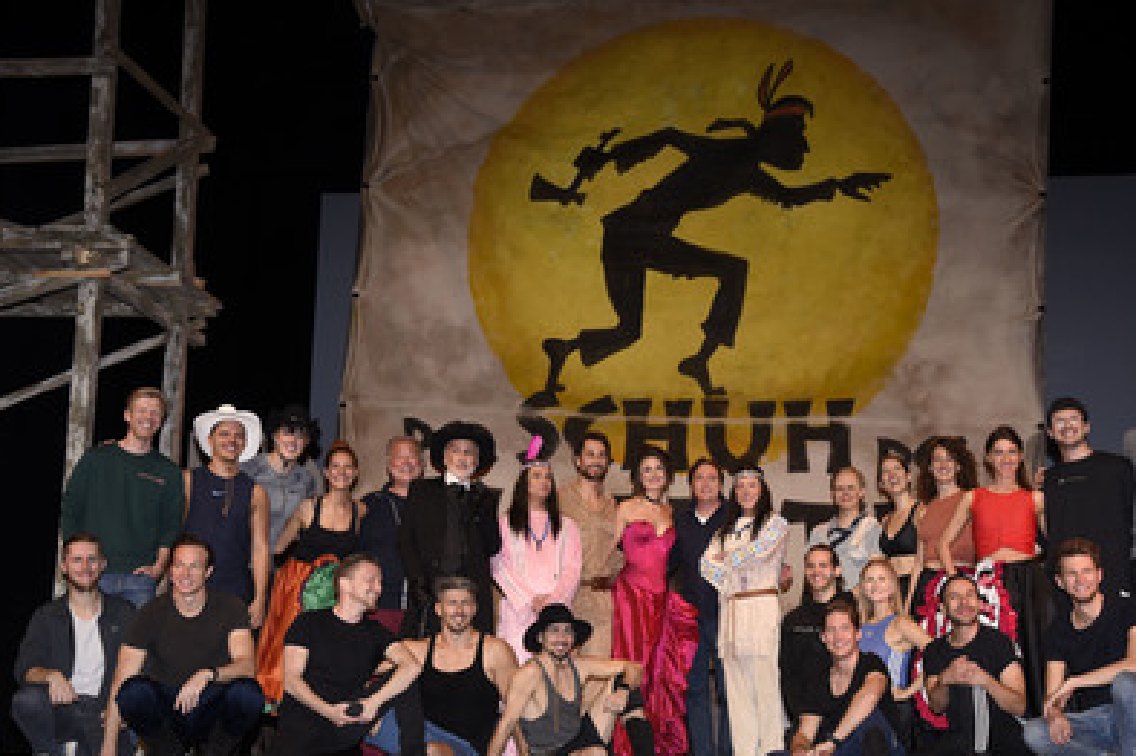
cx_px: 636
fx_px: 1734
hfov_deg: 36.2
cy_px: 430
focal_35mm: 55
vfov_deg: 24.6
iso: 640
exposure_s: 1/125
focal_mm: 48
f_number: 6.3
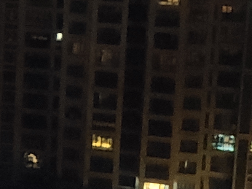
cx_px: -413
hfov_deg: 10.3
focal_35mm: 157
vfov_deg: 9.2
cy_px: -102
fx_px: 1143
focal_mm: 4.77
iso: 8537
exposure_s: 1/14
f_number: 1.75
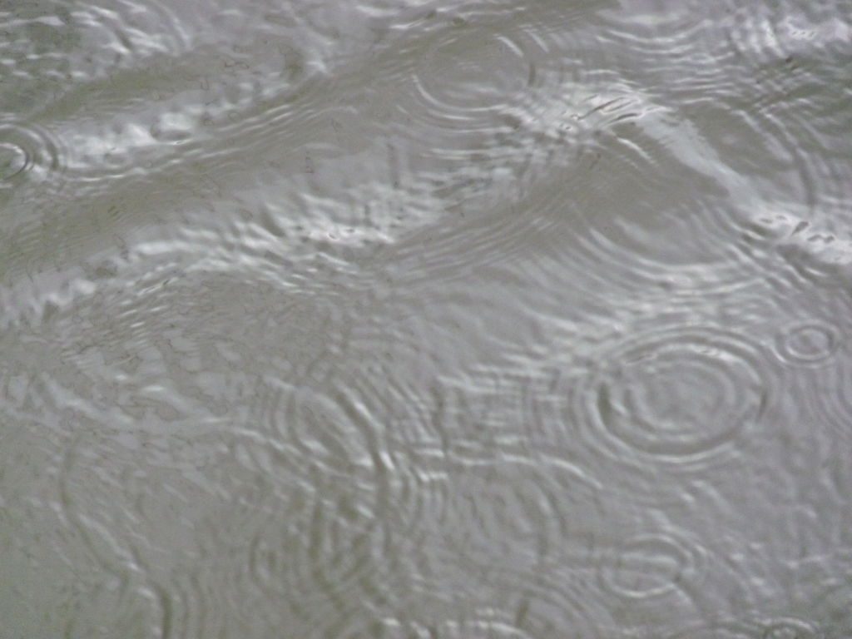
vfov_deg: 4.3
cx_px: 426
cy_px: 320
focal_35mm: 347
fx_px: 8541
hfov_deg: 5.7
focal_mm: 61.7
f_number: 3.7
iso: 800
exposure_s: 1/160
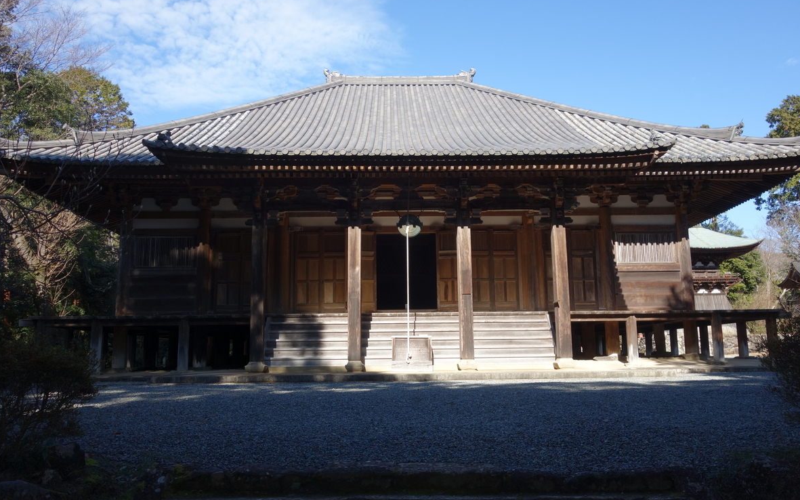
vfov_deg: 43.1
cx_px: 403
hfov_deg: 64.6
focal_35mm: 29
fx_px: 632
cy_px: 251
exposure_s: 1/250
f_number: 5.6
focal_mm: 10.4
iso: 125
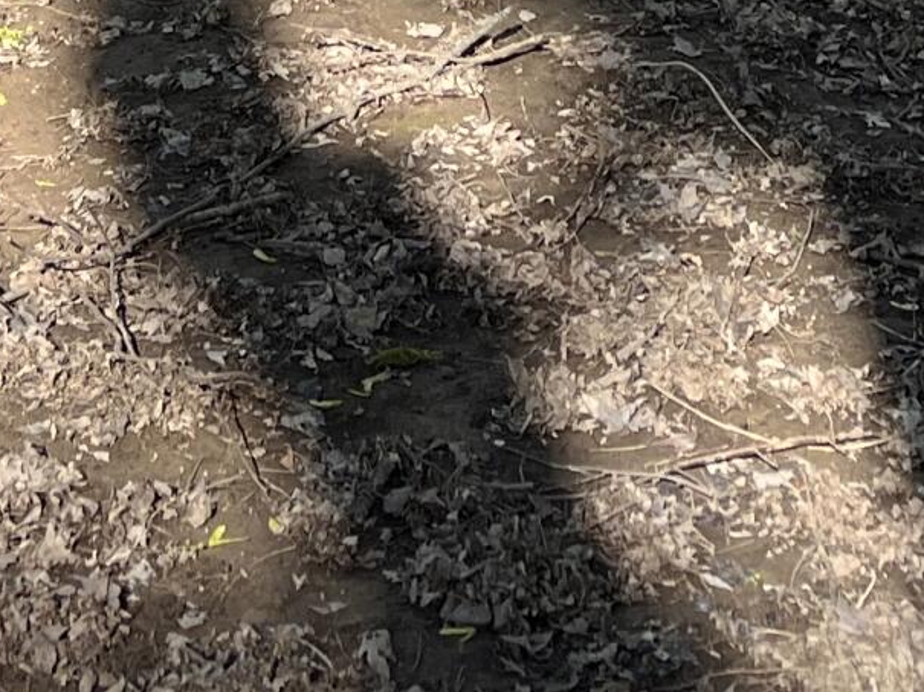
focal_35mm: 129
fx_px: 3441
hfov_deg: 15.3
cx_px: 492
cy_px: -987
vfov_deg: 10.0
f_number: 1.6
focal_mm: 5.1
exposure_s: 1/913
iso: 50
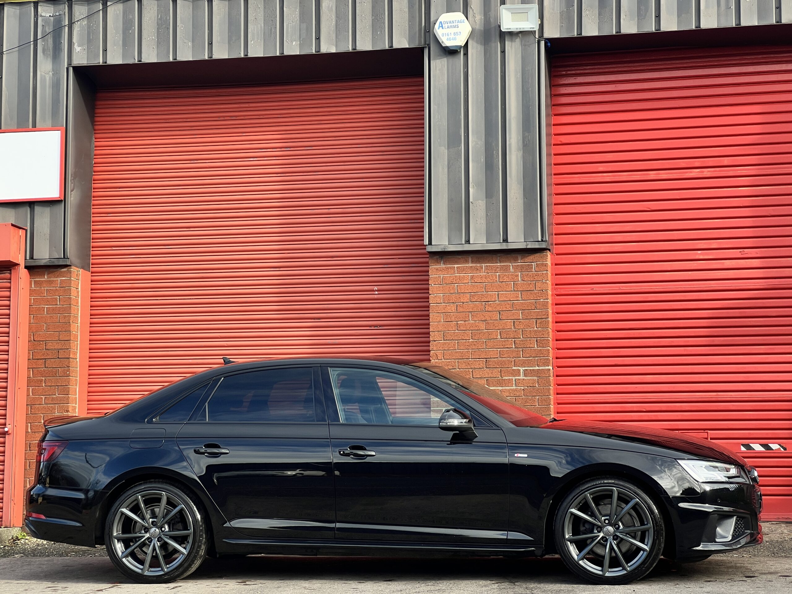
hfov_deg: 25.3
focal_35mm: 77
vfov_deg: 19.1
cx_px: 396
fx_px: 1762
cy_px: 297
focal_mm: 9
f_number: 2.8
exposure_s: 1/177
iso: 32
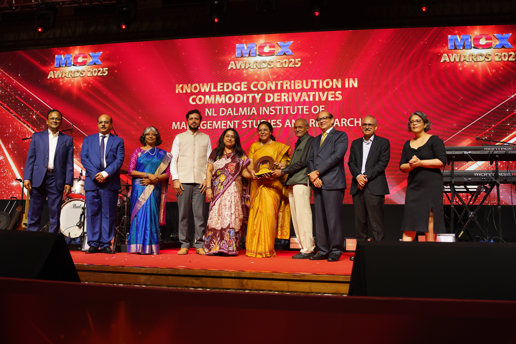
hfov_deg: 54.4
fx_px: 502
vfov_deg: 37.9
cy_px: 172
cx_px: 258
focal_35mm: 35
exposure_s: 1/160
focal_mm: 35
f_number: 2.8
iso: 320
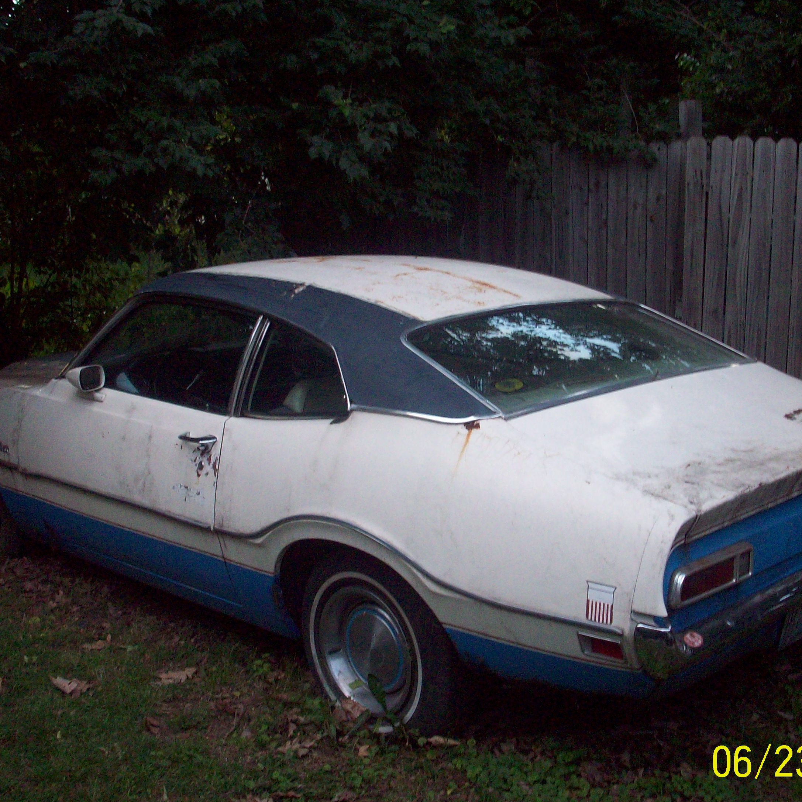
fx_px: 1206
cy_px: 420
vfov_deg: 36.8
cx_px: 434
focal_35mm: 46
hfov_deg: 36.8
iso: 200
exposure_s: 1/64
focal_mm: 6.2
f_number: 2.8
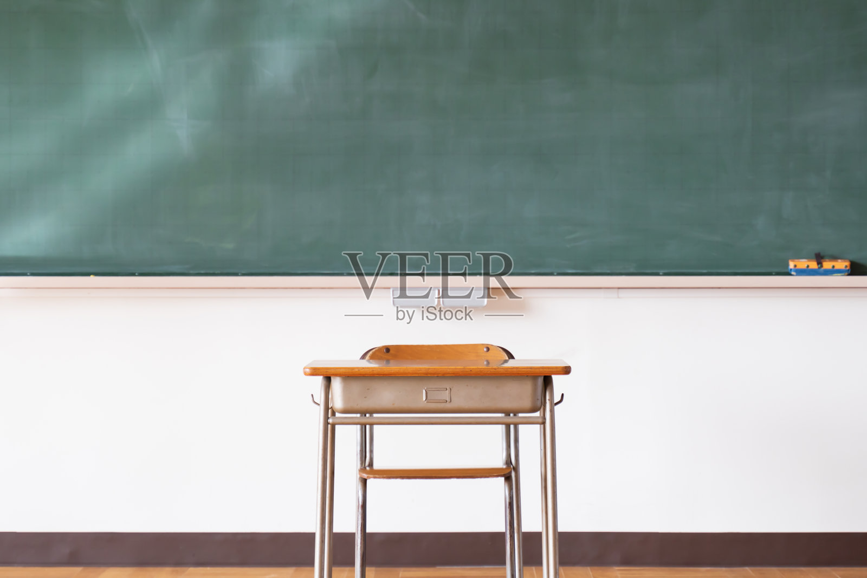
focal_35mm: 94
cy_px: 289
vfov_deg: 14.5
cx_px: 434
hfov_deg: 21.6
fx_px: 2276
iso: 400
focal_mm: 63
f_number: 2.8
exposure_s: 1/200
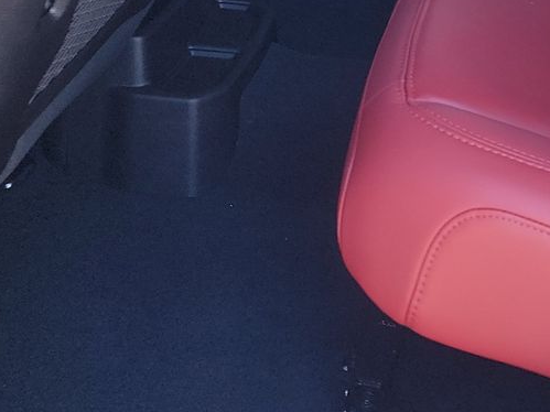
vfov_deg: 17.6
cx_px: 506
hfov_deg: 24.5
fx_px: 1223
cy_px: -161
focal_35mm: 77
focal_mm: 6.7
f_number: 1.8
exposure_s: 1/59
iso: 120
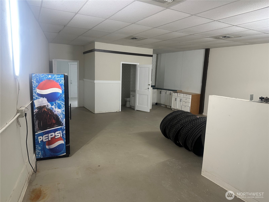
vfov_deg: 56.8
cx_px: 134
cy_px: 101
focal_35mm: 24
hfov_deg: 71.6
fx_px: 187
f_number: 1.78
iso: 250
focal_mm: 6.86
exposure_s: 1/60
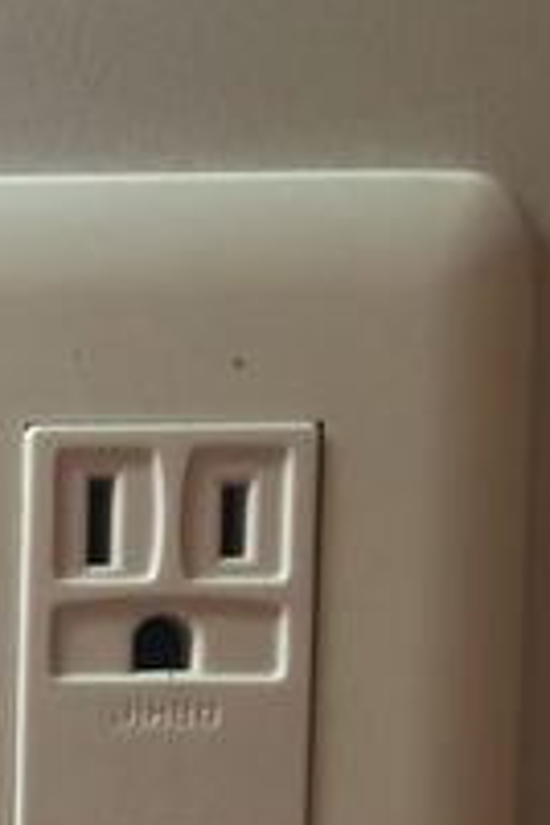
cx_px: -694
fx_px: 2200
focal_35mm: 96
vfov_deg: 20.1
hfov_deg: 12.0
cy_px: 940
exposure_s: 1/15
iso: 32
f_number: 2.2
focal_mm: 4.15
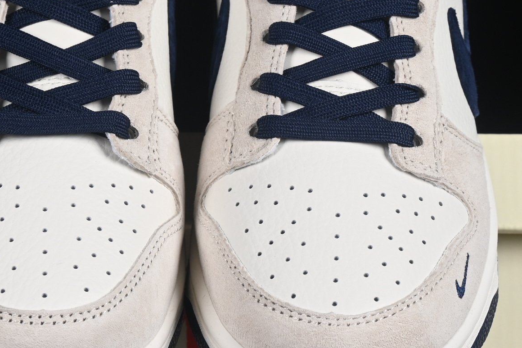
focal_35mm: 180
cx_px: 185
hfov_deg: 11.4
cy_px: 168
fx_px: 2609
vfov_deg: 7.6
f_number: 8
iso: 160
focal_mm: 50
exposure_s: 1/80
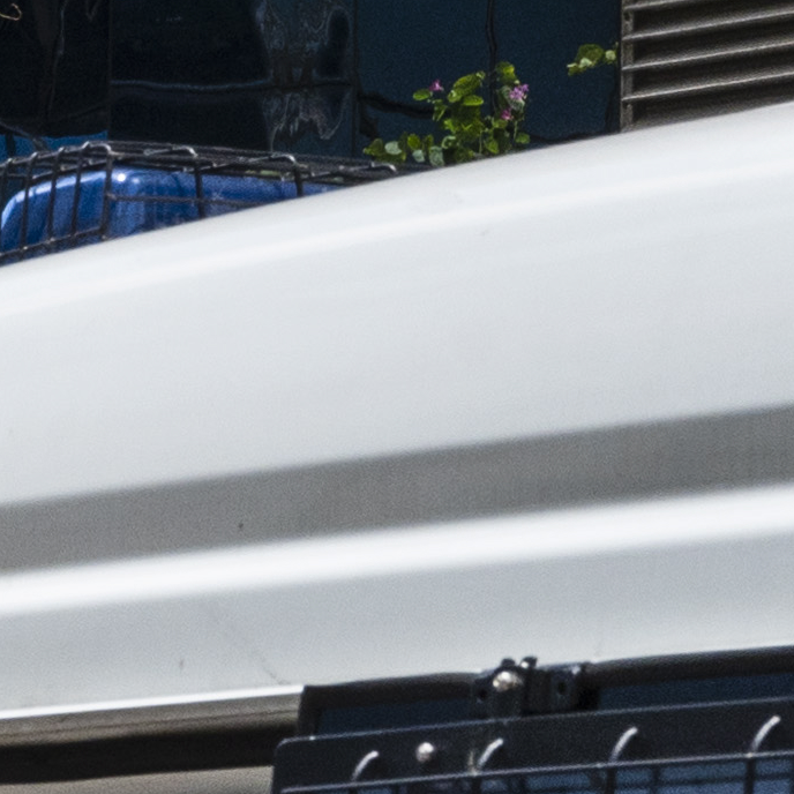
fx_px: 7552
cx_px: -1620
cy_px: 1098
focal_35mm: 291
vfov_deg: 6.0
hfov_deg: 5.6
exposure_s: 1/400
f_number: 11
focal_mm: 39
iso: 800
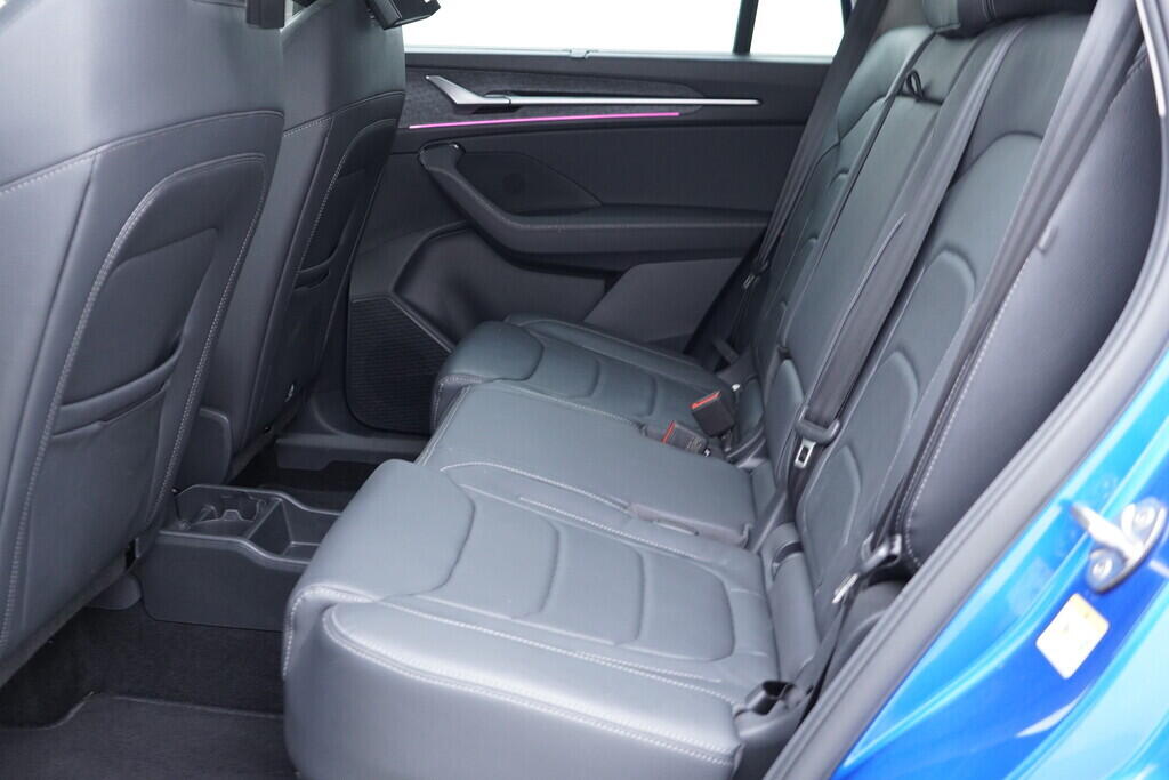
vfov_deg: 36.9
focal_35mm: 36
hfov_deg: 53.1
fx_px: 1169
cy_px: 390
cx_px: 584
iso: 800
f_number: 2.8
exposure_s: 1/40
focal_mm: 24
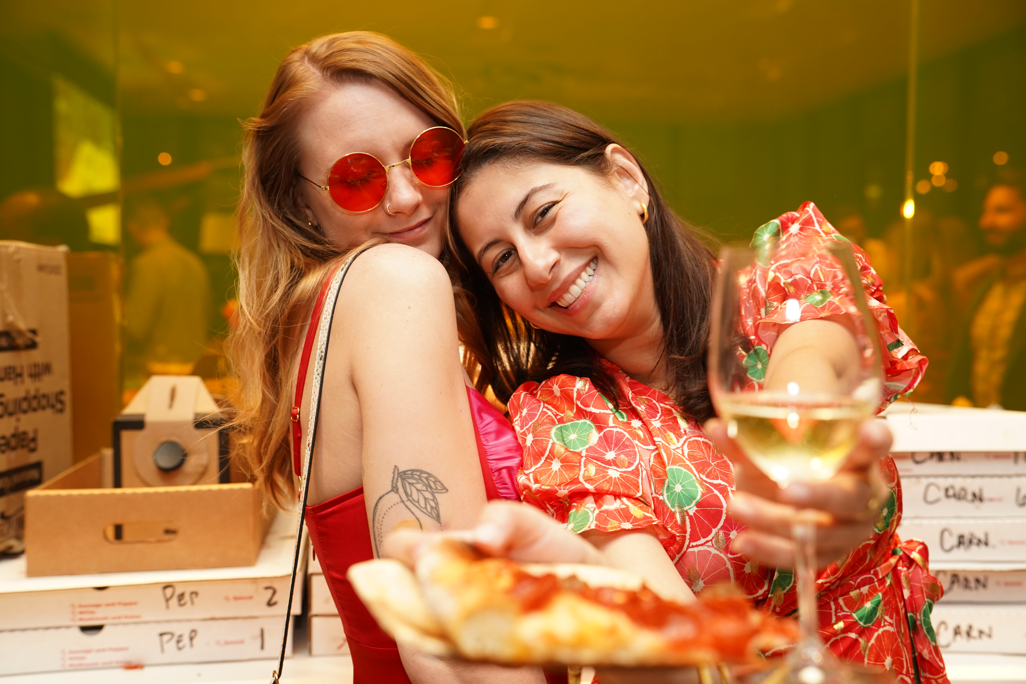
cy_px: 342
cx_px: 513
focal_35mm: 42
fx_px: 1197
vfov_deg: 31.9
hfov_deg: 46.4
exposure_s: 1/200
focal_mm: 42
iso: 1600
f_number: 4
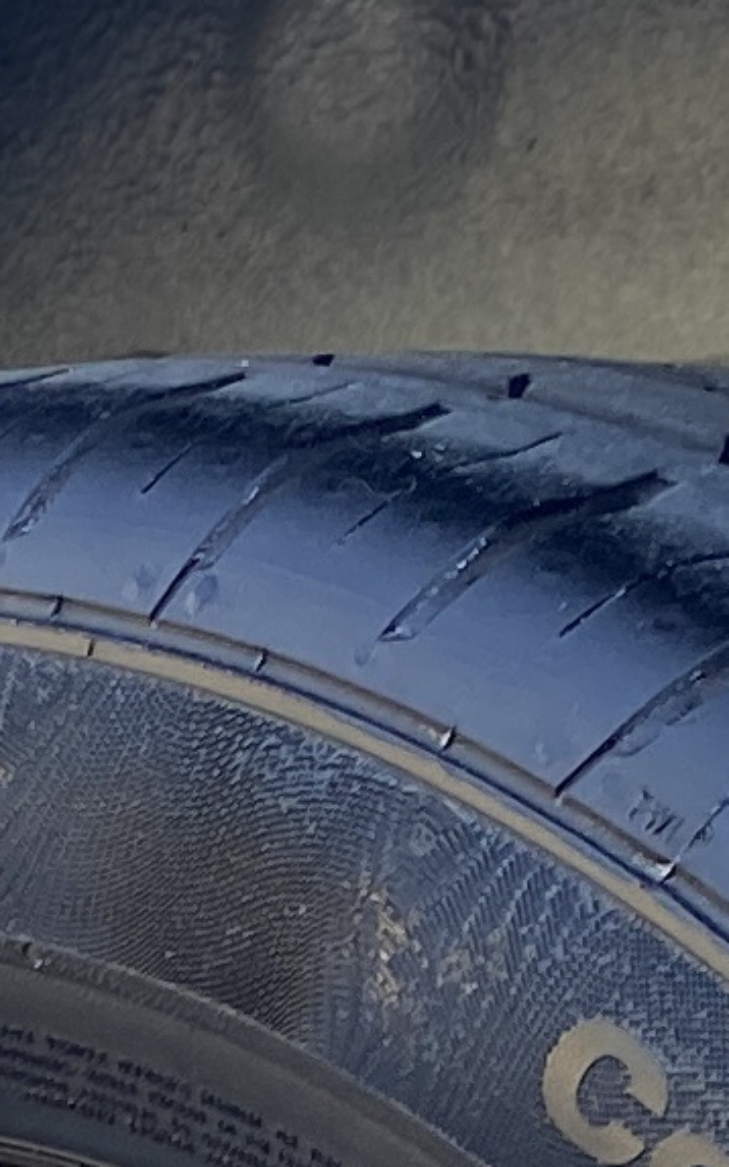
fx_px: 6168
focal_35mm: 194
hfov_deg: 6.6
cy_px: 1996
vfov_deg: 10.3
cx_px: -741
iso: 40
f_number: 1.8
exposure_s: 1/122
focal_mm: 4.25
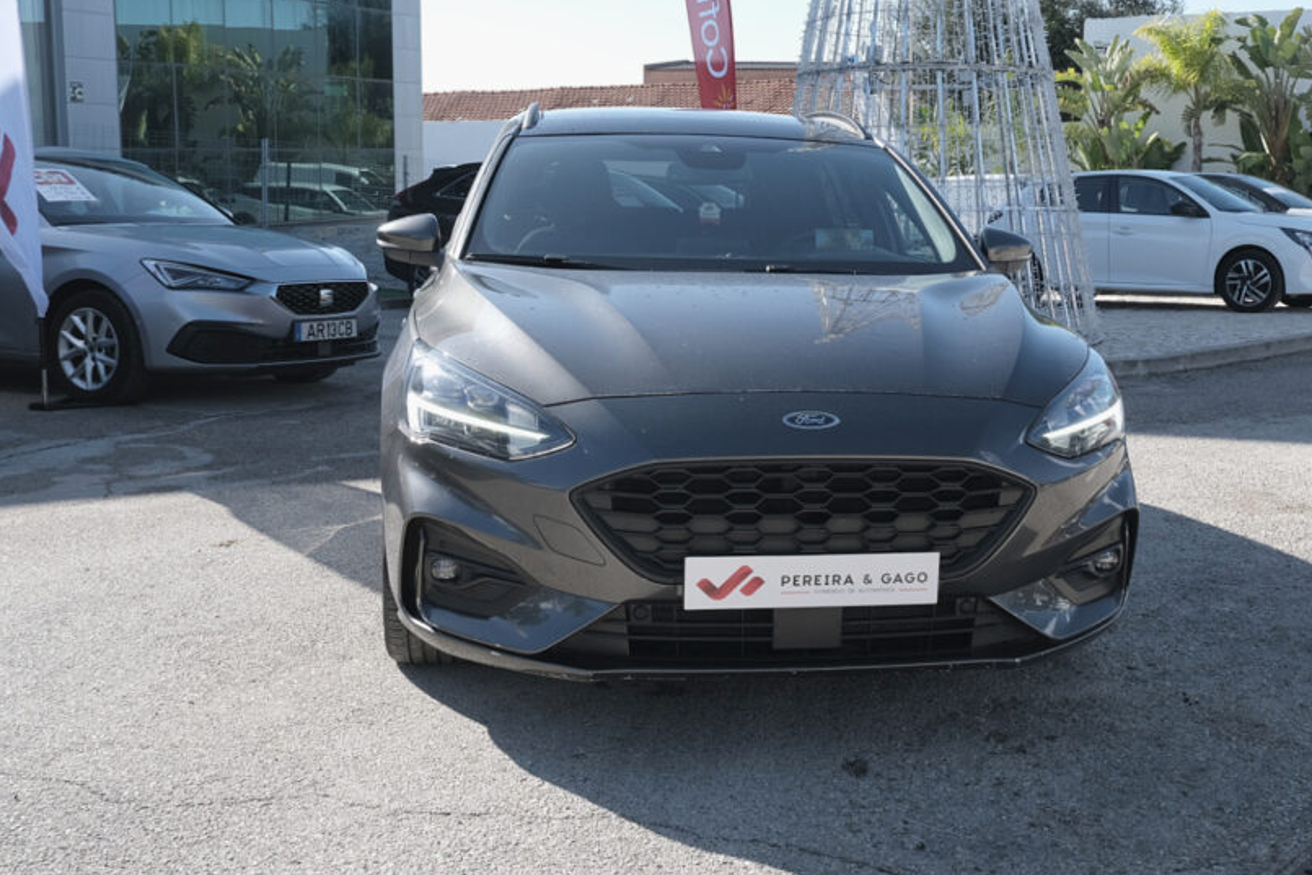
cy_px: 418
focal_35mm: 42
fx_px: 1531
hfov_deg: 46.2
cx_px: 768
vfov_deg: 31.9
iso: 160
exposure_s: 1/125
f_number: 9
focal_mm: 22.1
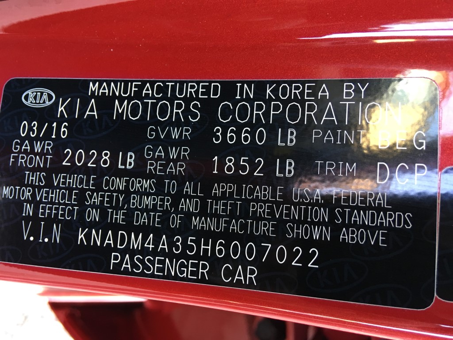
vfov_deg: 48.2
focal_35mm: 29
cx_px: 226
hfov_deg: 61.7
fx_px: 380
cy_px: 170
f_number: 2.2
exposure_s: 1/30
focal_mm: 4.15
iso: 100
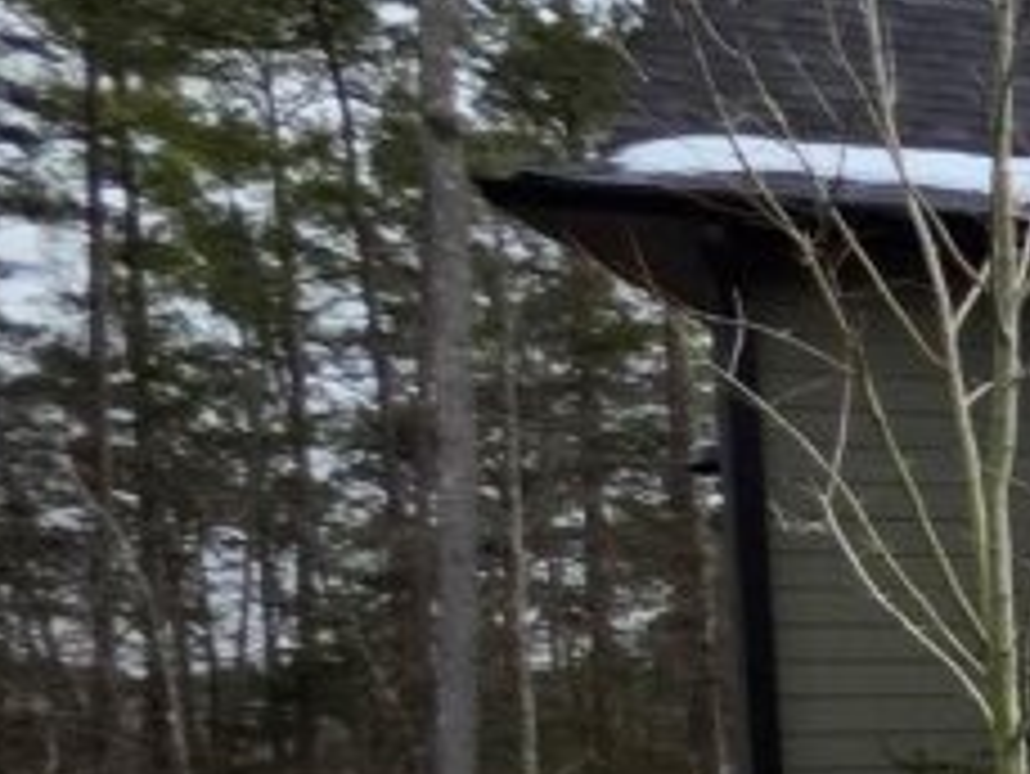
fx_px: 2024
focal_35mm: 68
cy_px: 846
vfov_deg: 20.6
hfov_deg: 13.8
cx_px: 2667
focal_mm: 2.2
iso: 40
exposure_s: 1/2198
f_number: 1.9
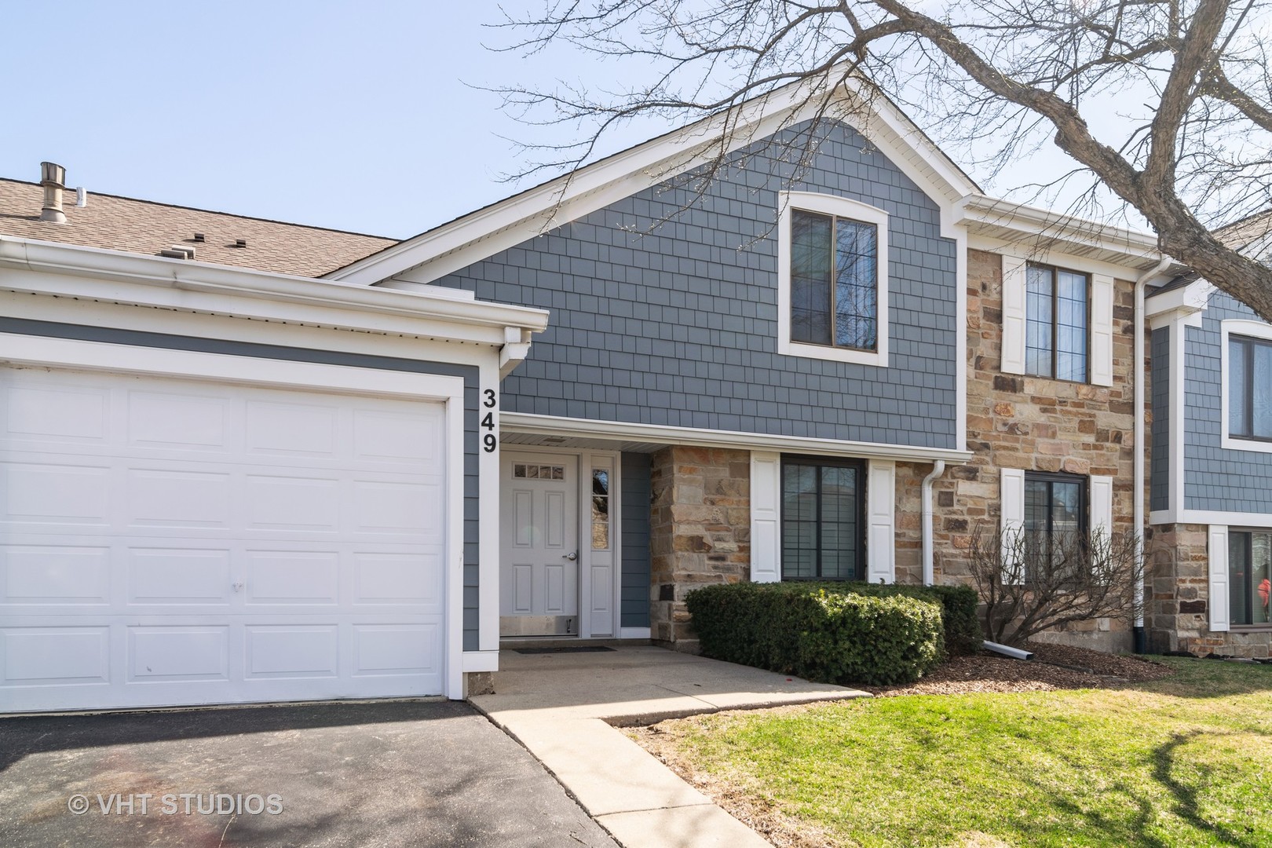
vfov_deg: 59.5
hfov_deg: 81.2
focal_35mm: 21
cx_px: 636
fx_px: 742
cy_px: 424
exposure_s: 1/100
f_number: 8
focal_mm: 14
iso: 100
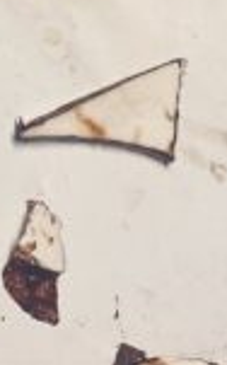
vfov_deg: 11.0
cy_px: -77
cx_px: 34
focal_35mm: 187
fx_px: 1856
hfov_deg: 7.0
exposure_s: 1/100
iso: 32
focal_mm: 4.25
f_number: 1.8
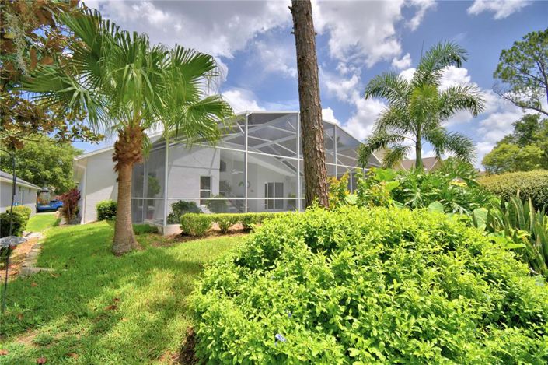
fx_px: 228
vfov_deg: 77.2
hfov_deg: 100.4
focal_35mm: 15
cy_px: 182
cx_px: 274
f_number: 4.5
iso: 100
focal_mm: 10
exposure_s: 1/1000
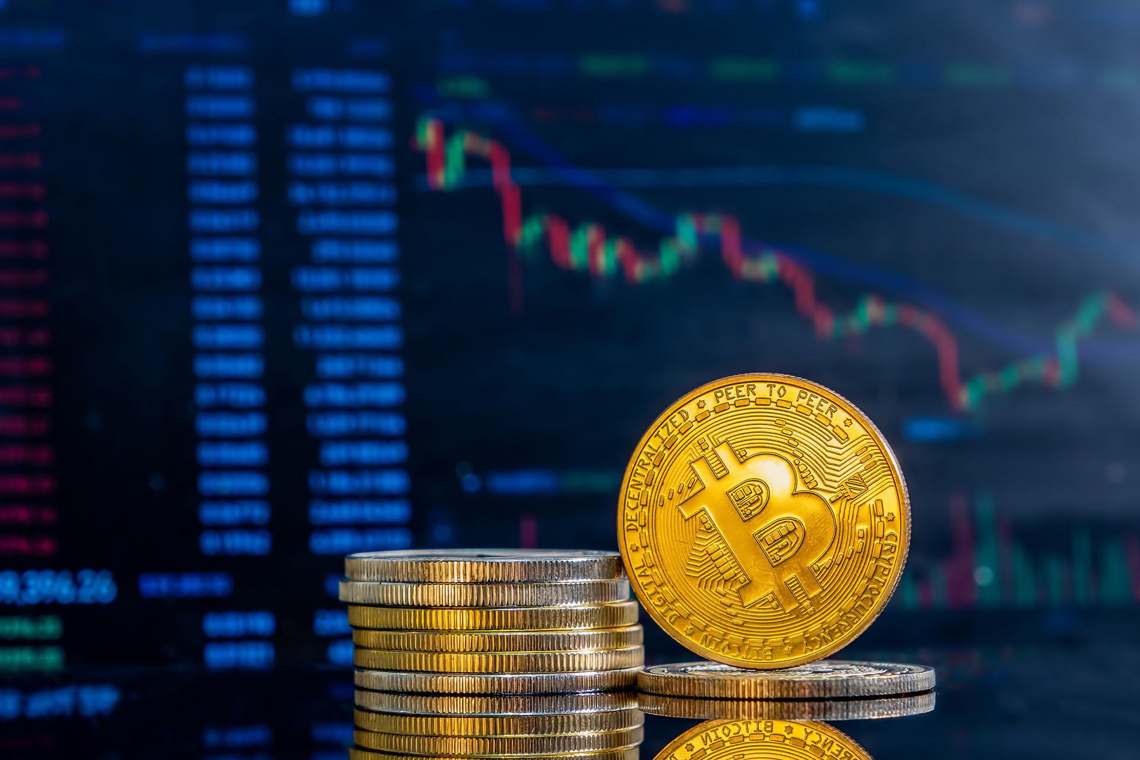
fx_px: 3198
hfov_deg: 20.2
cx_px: 570
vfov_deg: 13.6
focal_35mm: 101
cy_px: 380
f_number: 6.4
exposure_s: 1/4
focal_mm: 67.5
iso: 400
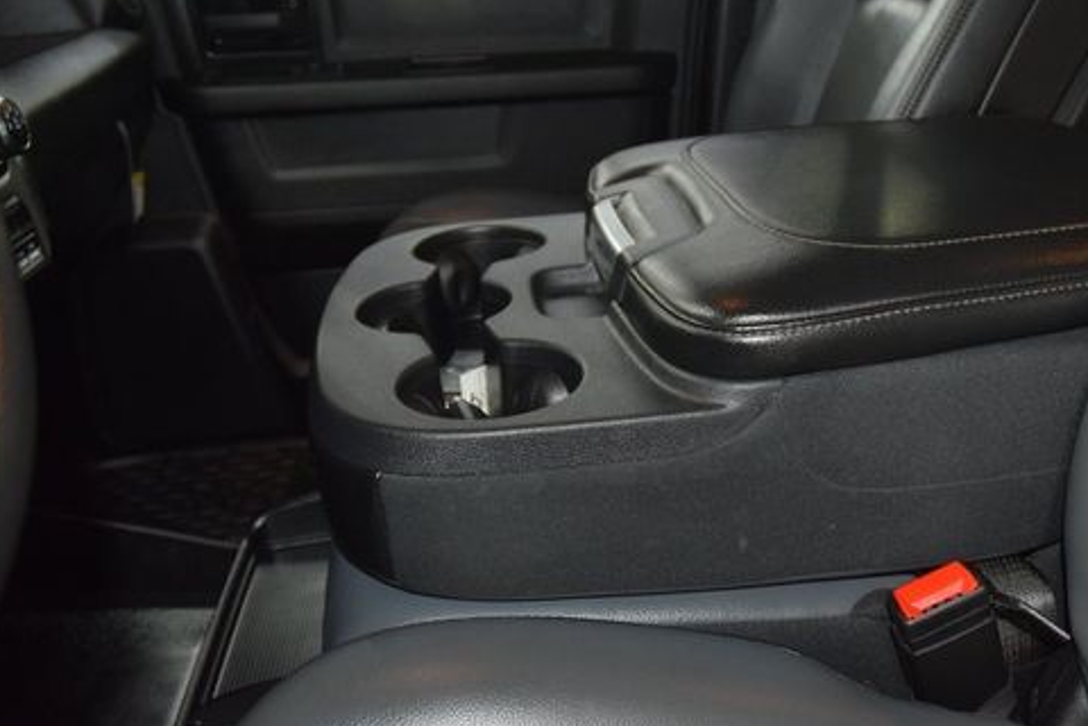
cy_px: 330
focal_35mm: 36
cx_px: 675
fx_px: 1088
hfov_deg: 52.6
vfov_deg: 36.8
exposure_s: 1/60
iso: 1400
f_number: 3.5
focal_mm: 18
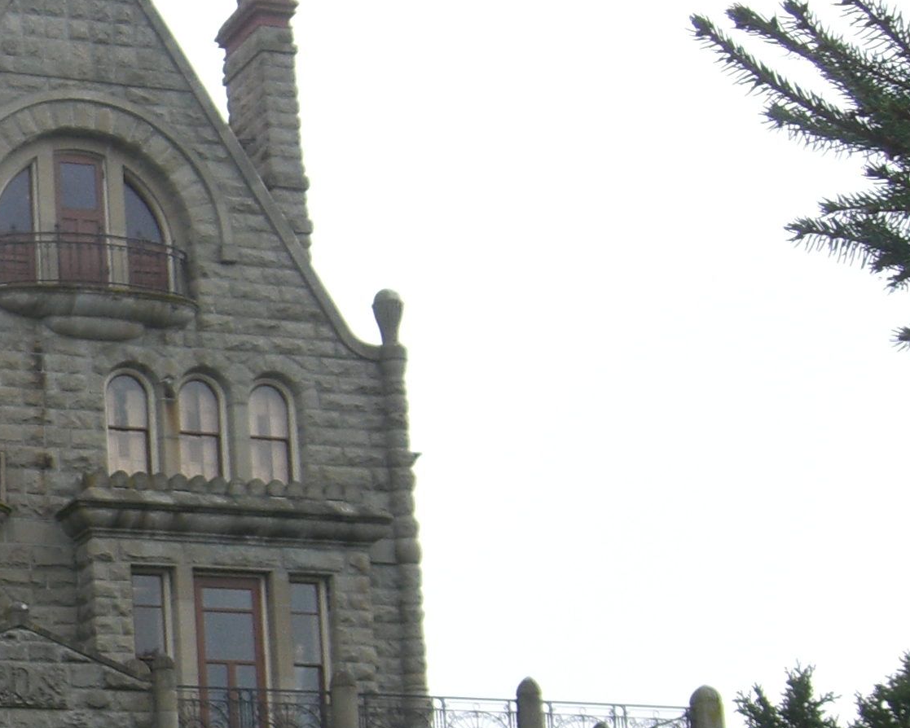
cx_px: -318
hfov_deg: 17.5
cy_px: 594
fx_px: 2748
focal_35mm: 102
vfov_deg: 15.0
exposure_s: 1/320
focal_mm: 7.9
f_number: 4
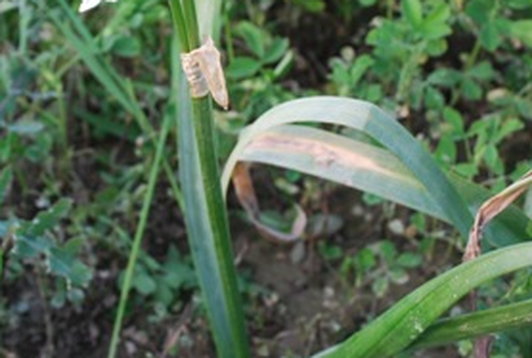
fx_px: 1230
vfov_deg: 16.4
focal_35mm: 83
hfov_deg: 24.3
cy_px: 78
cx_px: 184
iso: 200
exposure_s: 1/80
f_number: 4.5
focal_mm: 24
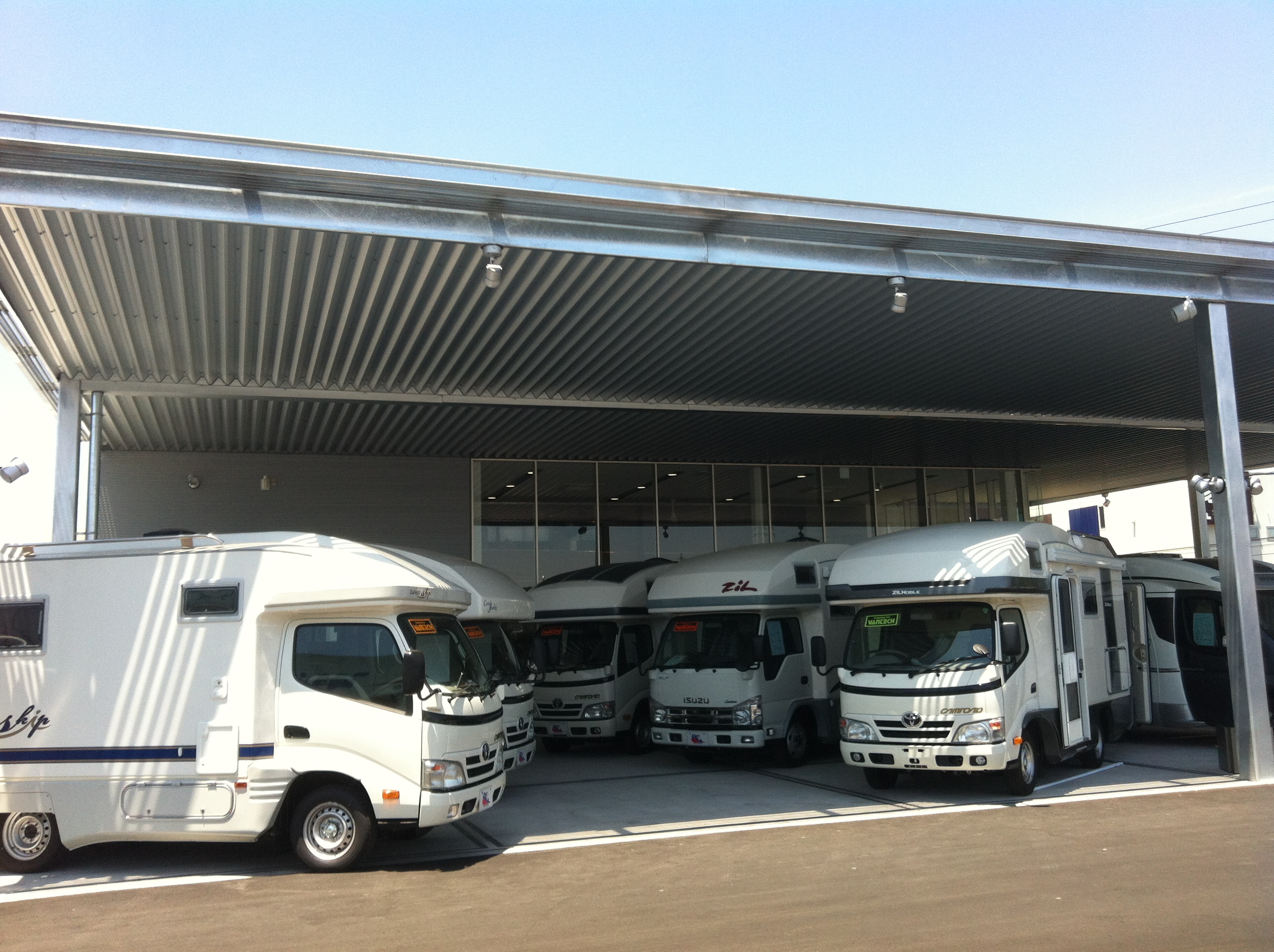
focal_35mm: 35
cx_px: 637
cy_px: 476
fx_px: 1286
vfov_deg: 40.6
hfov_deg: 52.7
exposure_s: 1/548
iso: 80
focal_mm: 3.85
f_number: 2.8
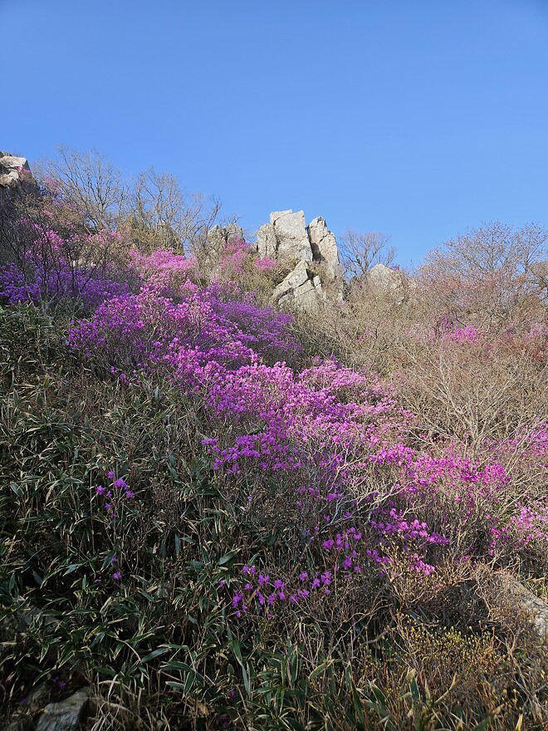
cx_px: 274
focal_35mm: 23
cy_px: 366
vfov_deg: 73.9
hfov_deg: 58.9
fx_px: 485
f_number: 1.8
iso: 25
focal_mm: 5.4
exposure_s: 1/900
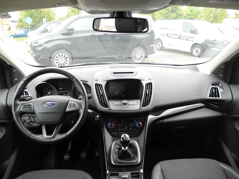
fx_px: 193
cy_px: 90
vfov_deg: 49.7
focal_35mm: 28
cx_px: 120
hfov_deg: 63.4
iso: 100
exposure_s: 1/40
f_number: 2.8
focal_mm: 6
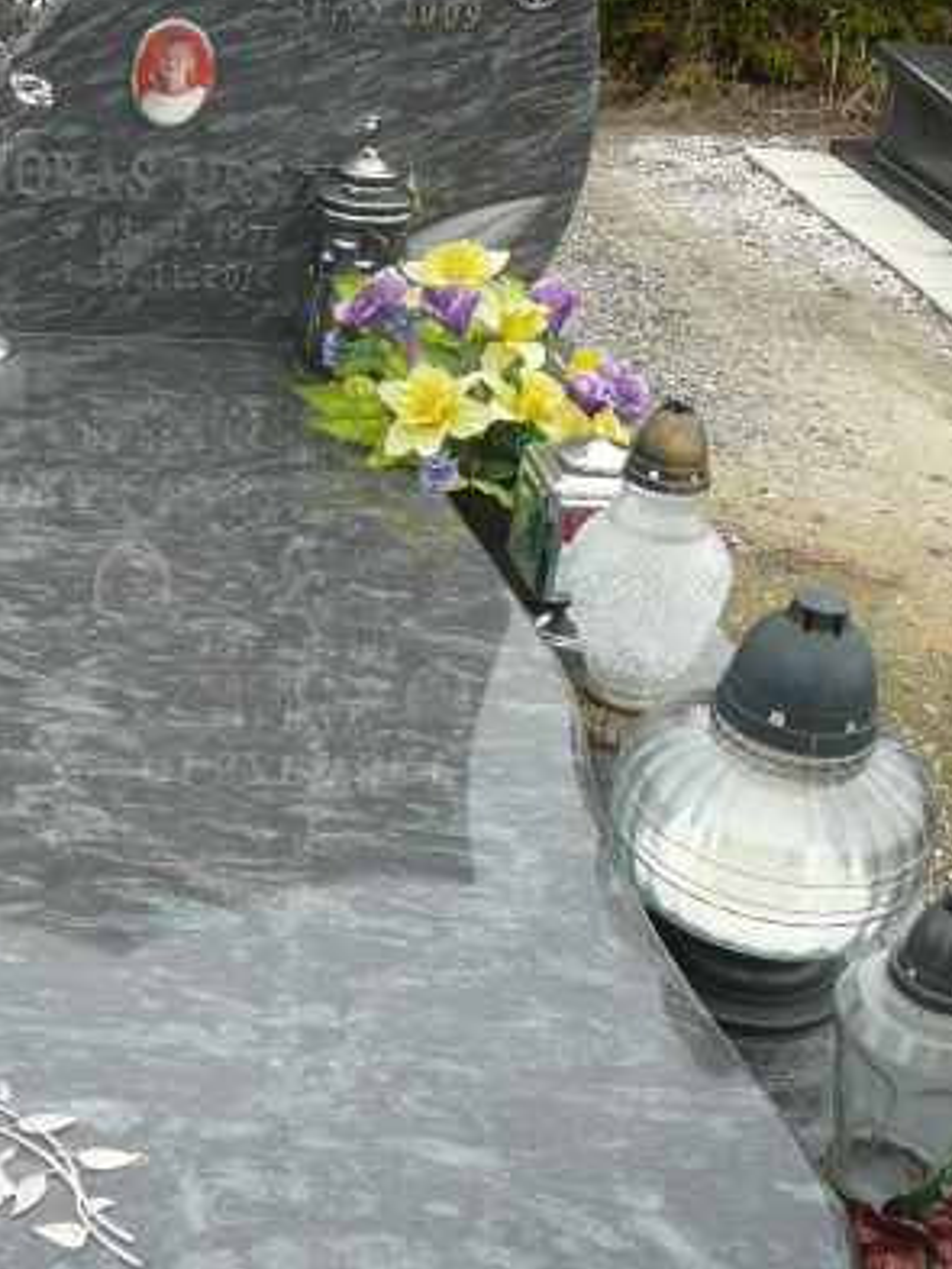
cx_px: 252
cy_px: 446
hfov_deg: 25.4
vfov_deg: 33.5
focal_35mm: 57
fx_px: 2089
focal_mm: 5.2
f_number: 2.8
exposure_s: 1/80
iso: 80
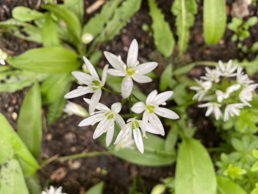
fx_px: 186
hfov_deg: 69.4
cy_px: 97
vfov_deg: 54.9
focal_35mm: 25
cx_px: 129
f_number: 1.8
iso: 50
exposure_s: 1/122
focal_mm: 4.25
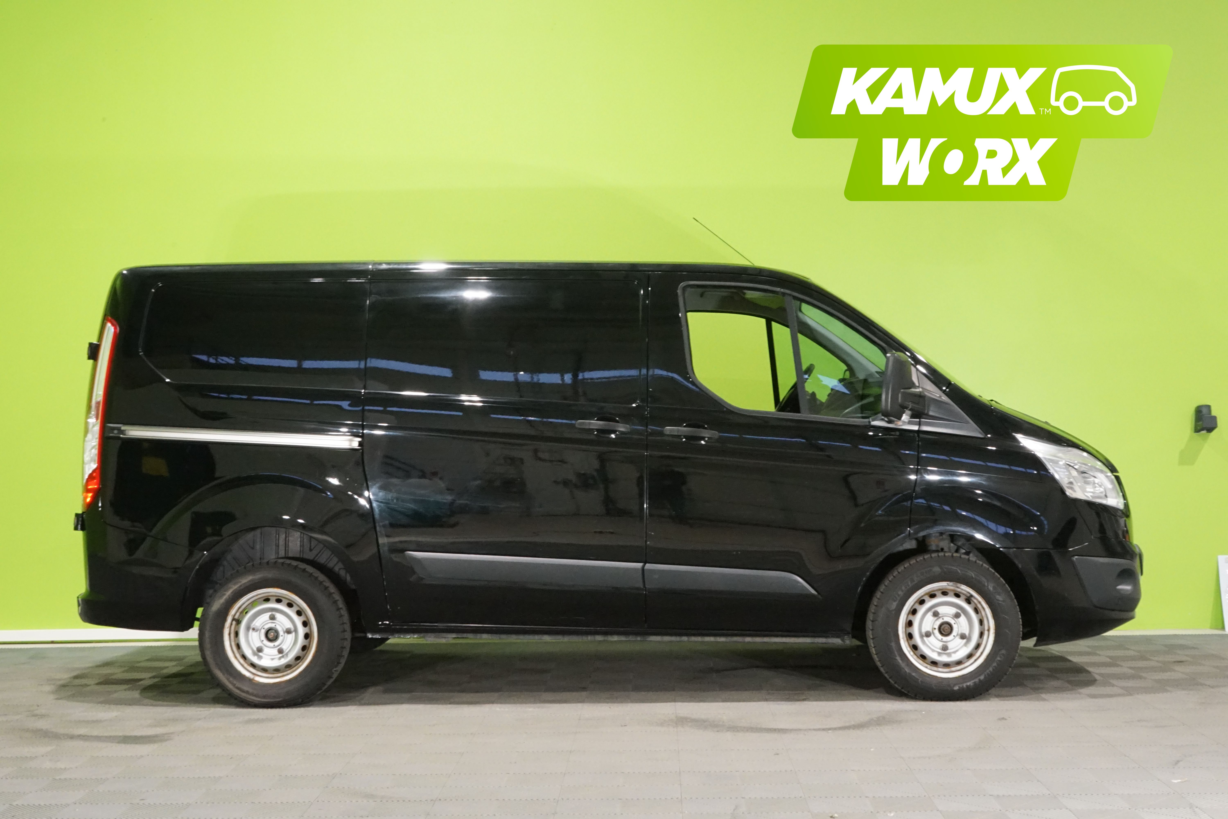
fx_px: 1603
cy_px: 410
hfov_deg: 41.9
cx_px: 614
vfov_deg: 28.6
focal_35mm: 47
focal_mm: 47
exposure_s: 1/15
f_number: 20
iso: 6400
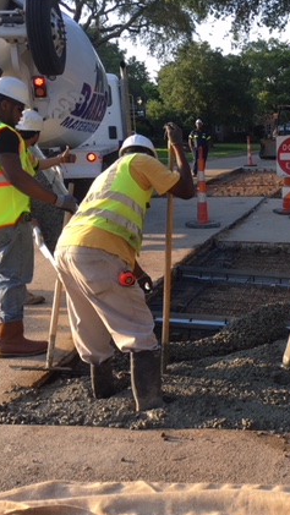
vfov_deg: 42.9
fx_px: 656
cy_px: 250
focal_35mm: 48
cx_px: 307
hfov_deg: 23.6
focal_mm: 4.15
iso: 25
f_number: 2.2
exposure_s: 1/273
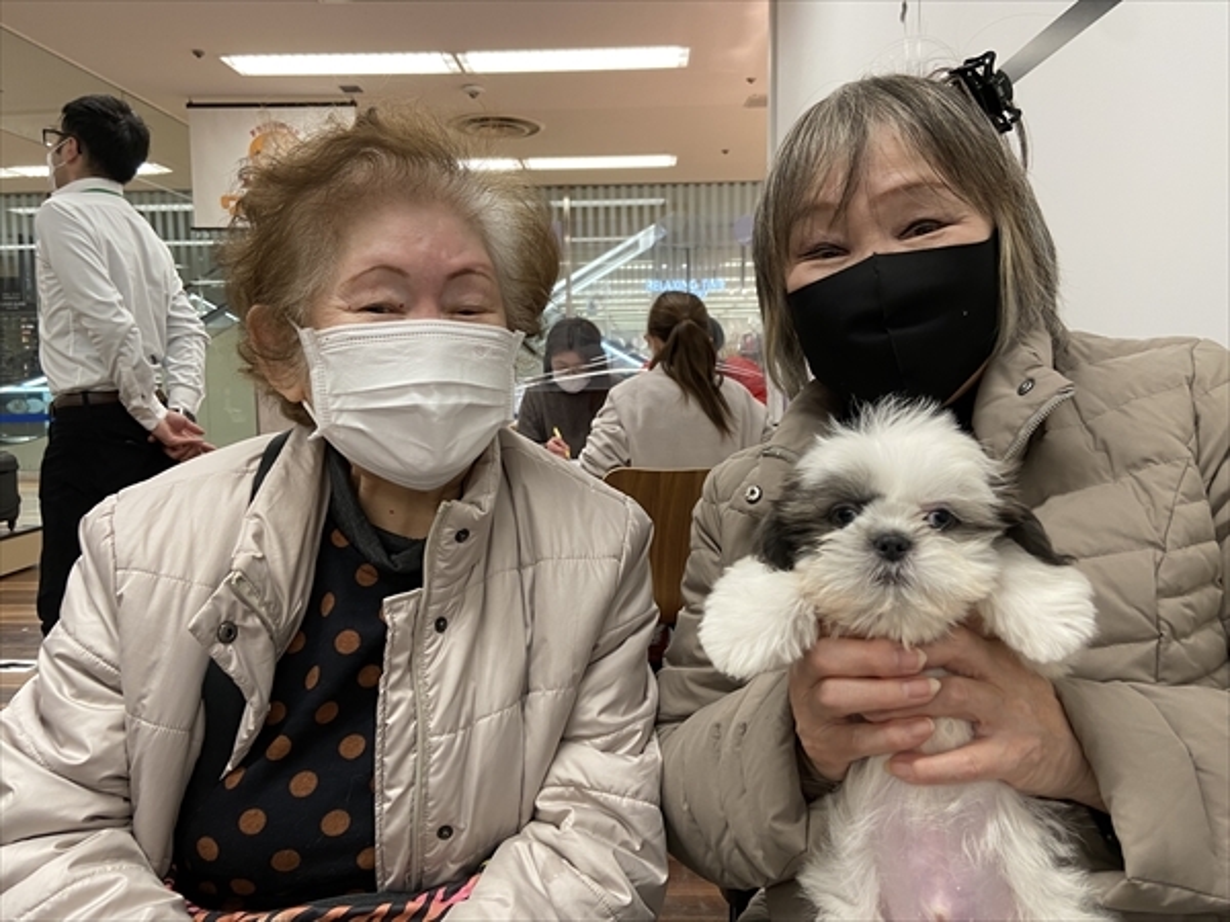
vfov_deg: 53.1
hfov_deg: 67.3
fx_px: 924
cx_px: 615
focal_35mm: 26
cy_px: 461
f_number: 1.8
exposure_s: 1/50
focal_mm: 4.25
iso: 64
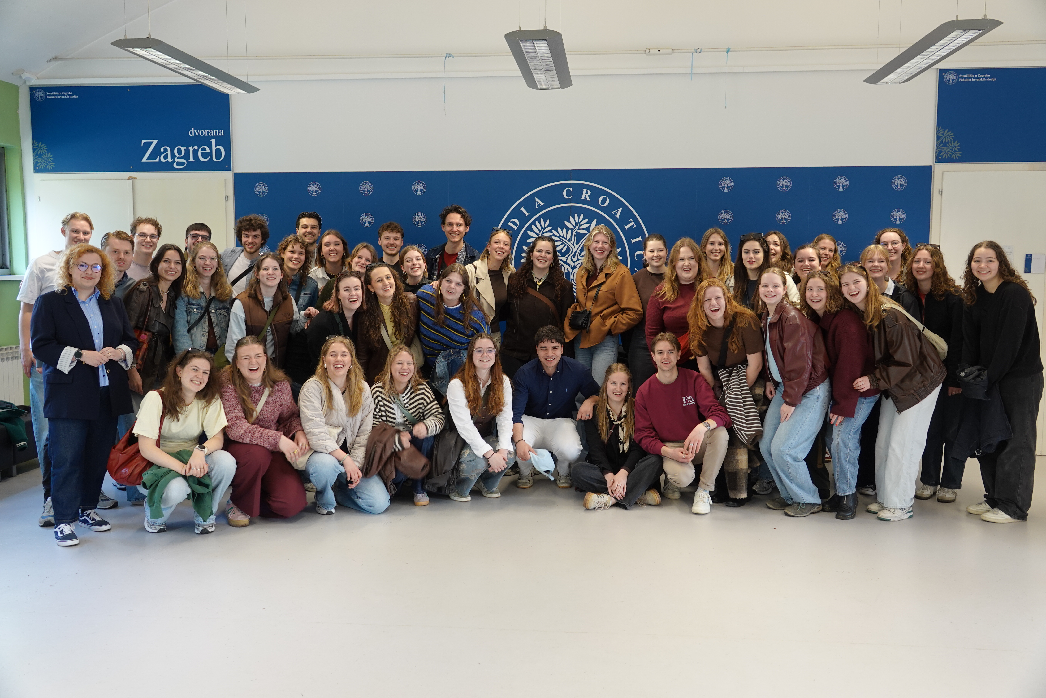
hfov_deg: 61.9
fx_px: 872
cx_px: 523
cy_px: 349
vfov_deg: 43.6
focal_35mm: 30
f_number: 2.8
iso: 200
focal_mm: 11.03
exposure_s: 1/30
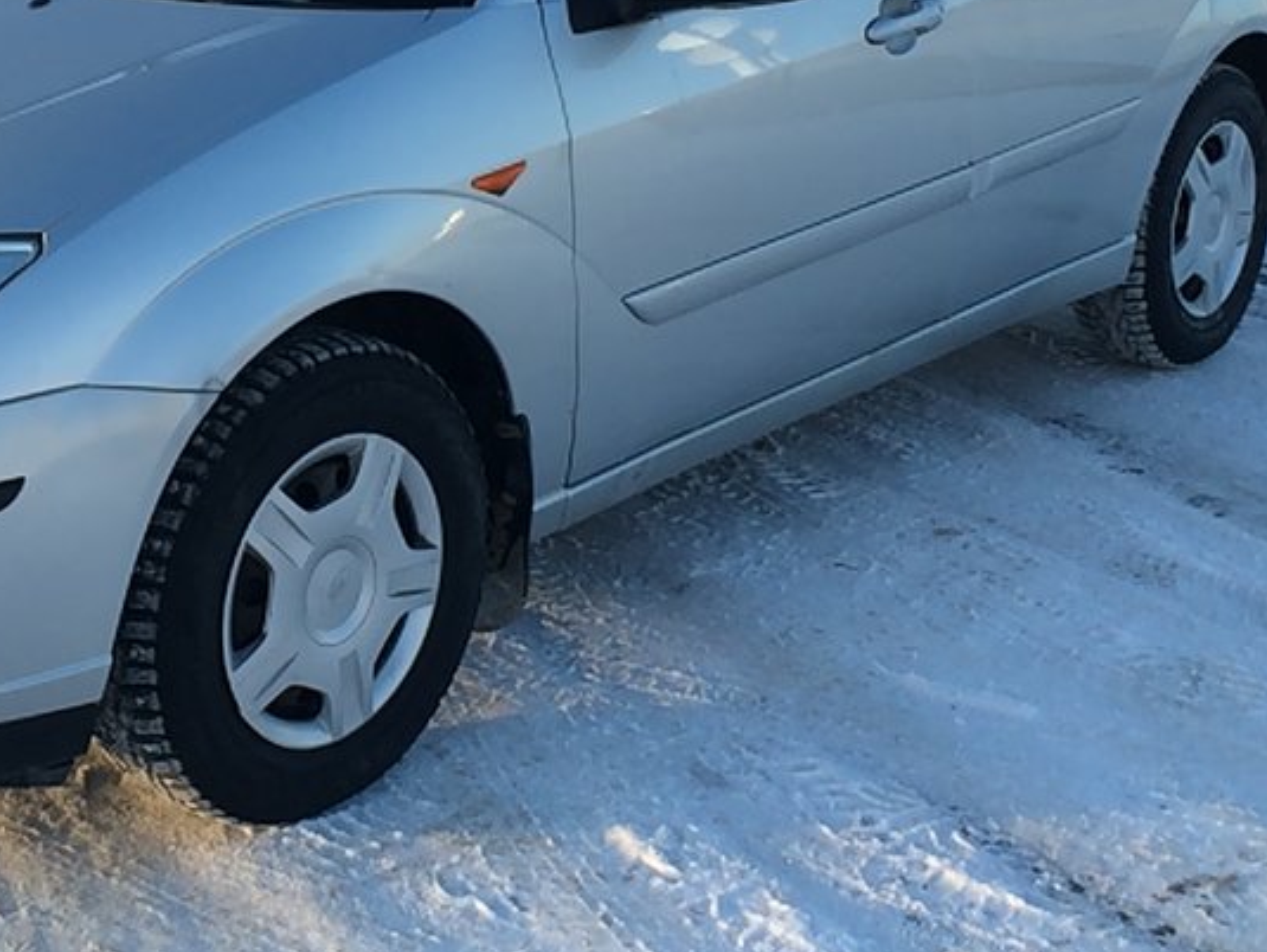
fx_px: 2381
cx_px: 308
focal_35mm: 65
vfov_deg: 22.4
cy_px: 216
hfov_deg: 29.3
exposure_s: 1/352
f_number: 2.2
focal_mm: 4.15
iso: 32
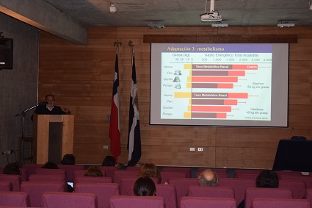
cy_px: 104
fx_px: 546
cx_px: 156
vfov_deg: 21.6
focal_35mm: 63
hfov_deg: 31.9
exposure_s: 1/60
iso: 2800
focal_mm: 42
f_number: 5
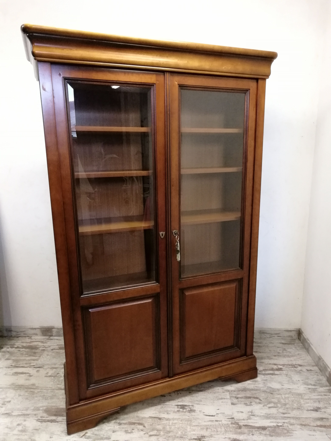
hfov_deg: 56.8
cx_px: 166
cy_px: 220
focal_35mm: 24
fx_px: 306
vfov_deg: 71.6
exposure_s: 1/33.3
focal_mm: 2.38
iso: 160
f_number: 2.2
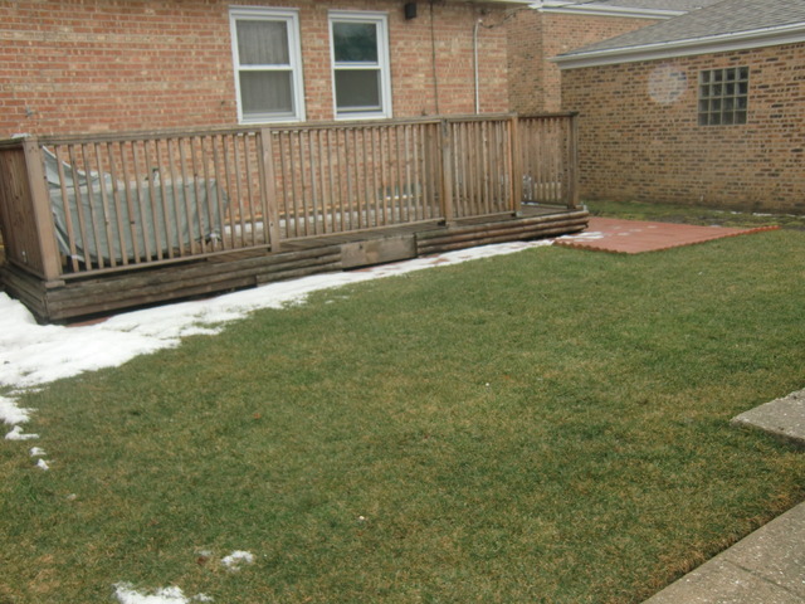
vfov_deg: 41.8
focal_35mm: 34
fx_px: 791
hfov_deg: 54.0
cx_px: 402
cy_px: 302
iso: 64
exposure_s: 1/60
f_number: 3.6
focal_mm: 6.1
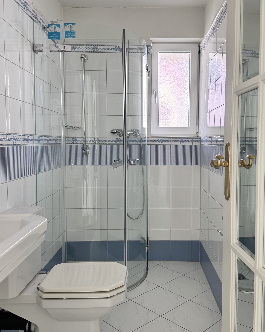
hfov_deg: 45.6
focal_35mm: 32
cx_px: 154
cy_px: 160
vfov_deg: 55.7
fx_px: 314
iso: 100
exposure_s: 1/139
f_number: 1.78
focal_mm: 6.76
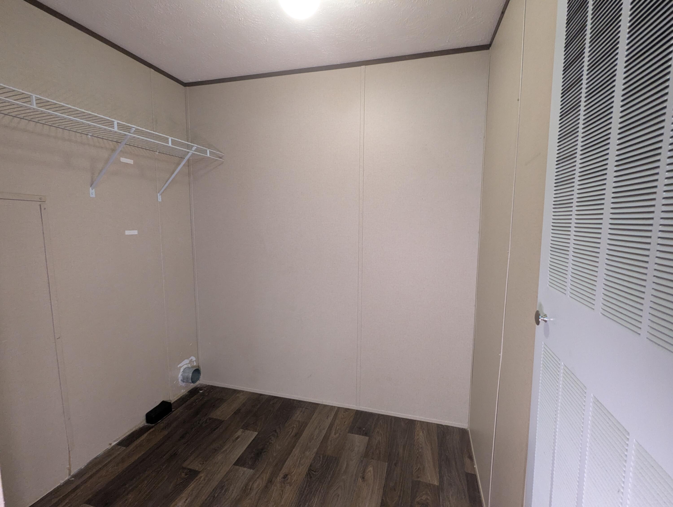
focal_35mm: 16
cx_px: 336
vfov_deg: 78.2
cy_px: 254
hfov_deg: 94.4
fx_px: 311
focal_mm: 2.35
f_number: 2.2
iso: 451
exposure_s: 1/60
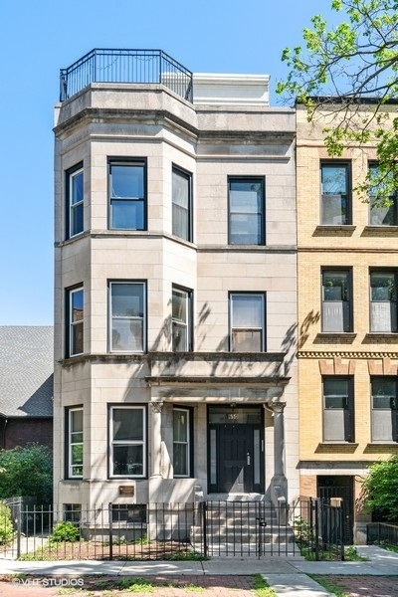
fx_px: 580
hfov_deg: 37.9
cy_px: 298
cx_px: 199
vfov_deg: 54.4
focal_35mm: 35
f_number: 8
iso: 320
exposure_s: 1/400
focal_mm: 35
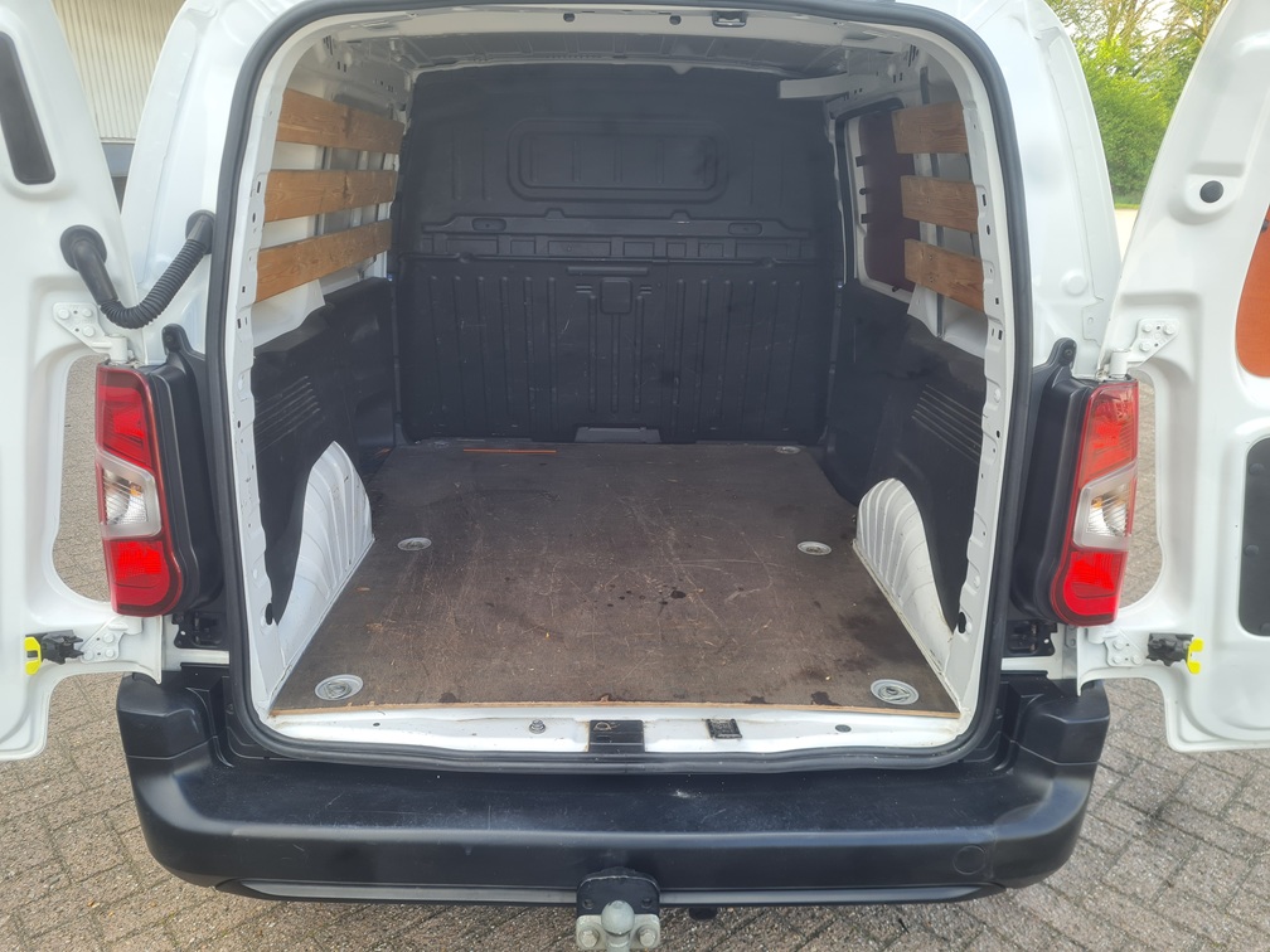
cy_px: 476
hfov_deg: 67.3
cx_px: 635
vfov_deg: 53.1
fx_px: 954
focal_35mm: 26
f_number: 1.8
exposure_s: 1/331
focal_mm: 5.4
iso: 50
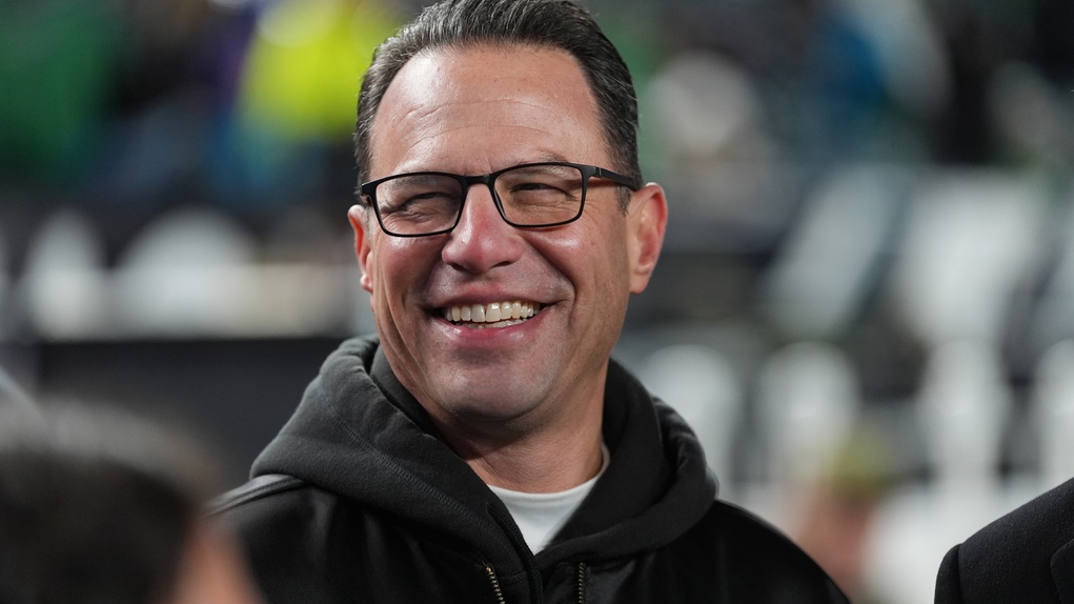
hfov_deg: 11.6
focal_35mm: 185
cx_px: 536
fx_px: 5268
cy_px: 317
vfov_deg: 6.6
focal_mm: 176
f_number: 2.8
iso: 2000
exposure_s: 1/2000
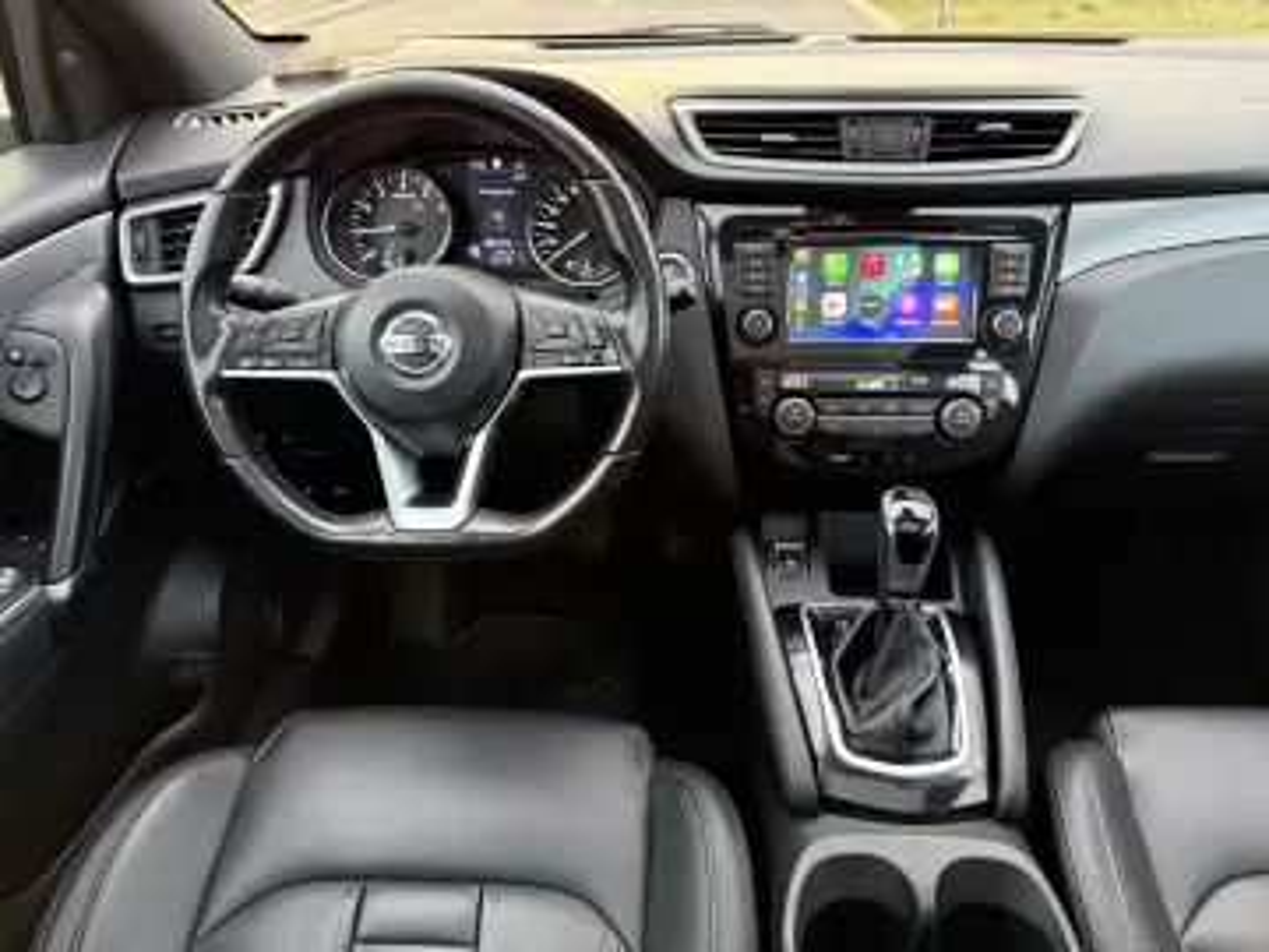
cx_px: 634
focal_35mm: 24
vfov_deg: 56.8
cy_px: 476
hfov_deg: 71.6
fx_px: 880
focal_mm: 6.76
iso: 320
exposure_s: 1/56
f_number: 1.78
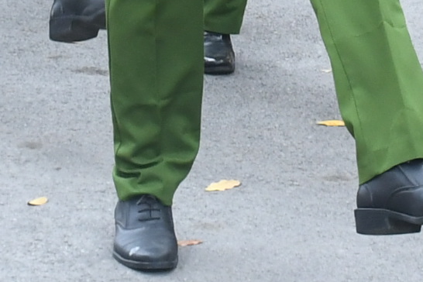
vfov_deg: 5.1
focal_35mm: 264
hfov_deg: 7.8
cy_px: -329
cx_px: 415
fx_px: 3100
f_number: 5
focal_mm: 23
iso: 640
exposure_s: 1/200
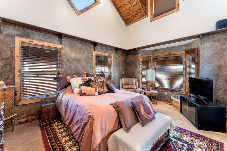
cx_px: 114
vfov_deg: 81.2
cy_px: 76
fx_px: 88
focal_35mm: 14
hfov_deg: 104.3
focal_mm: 14
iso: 400
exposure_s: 1/125
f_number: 8
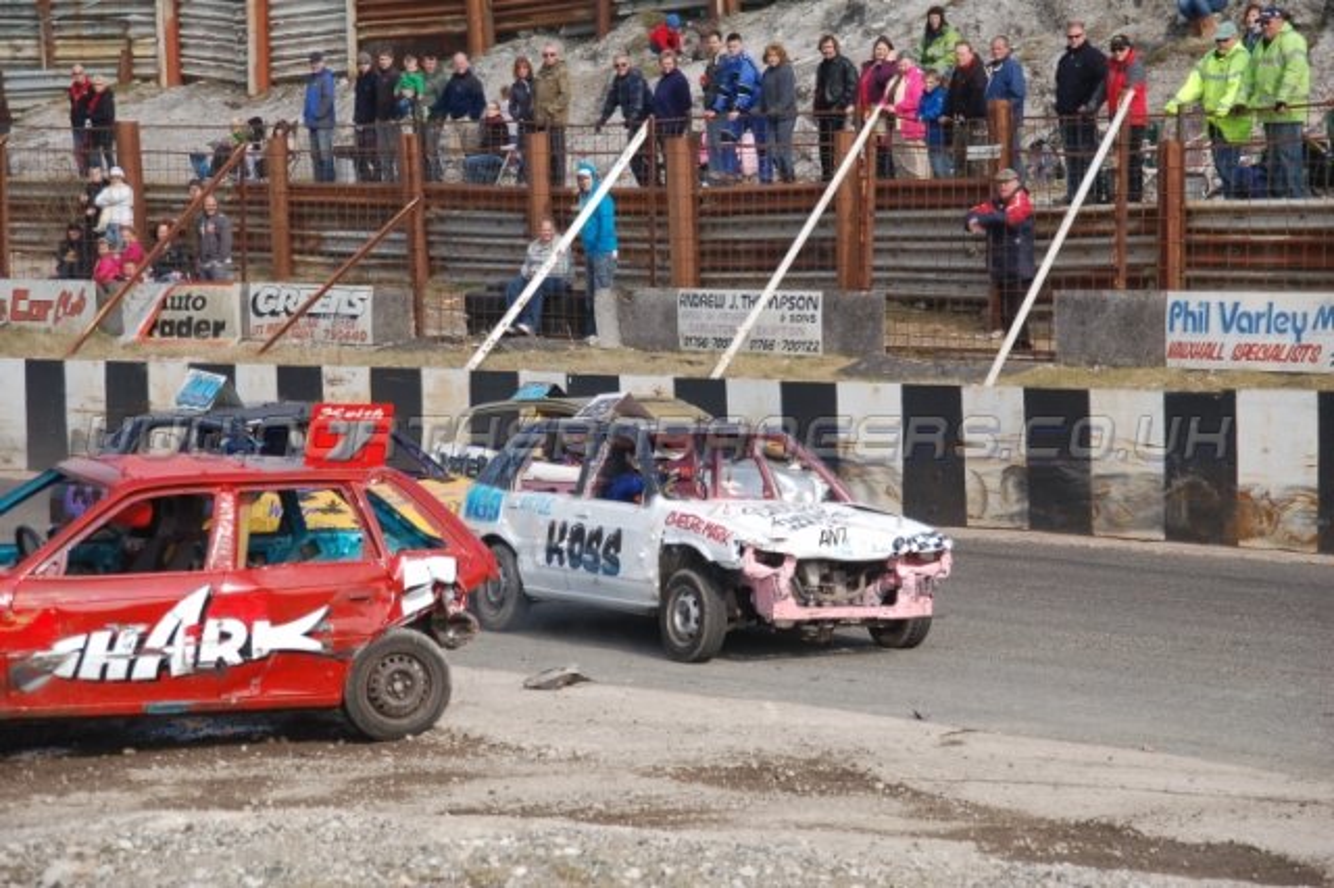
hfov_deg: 17.5
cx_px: 667
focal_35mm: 117
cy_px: 444
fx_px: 4333
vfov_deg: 11.7
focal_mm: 78
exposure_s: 1/1000
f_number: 5.6
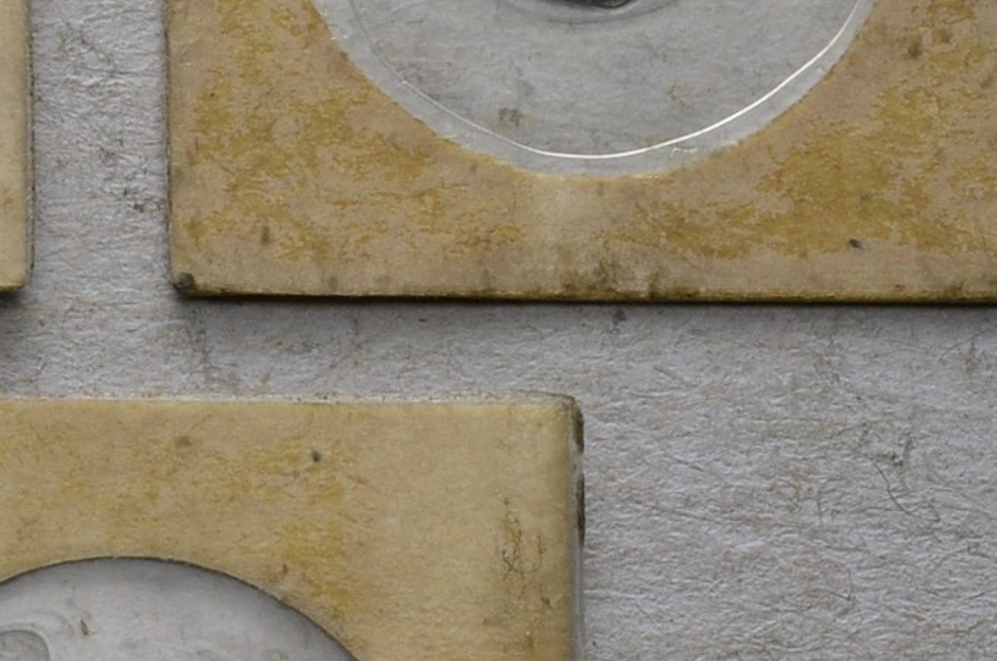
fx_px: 5916
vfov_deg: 6.4
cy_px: 281
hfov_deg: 9.4
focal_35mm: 214
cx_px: -379
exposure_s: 1/250
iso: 400
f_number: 14
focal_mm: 40
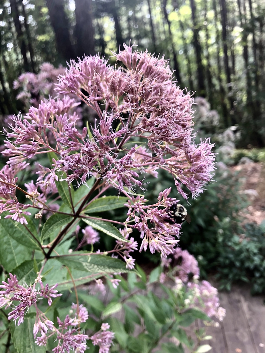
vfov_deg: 63.4
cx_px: 132
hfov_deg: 49.7
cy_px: 176
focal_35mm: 28
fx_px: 286
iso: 40
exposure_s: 1/120
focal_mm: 3.99
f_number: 1.8
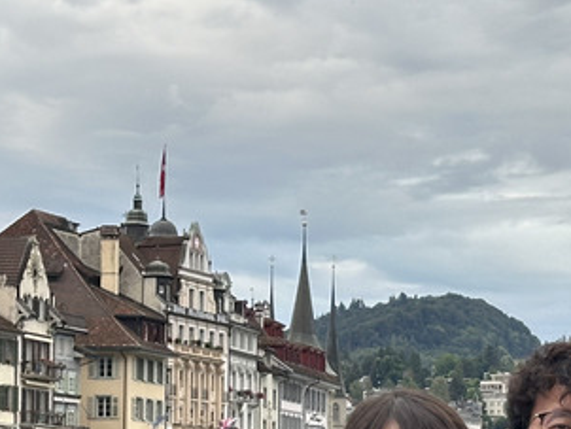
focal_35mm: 160
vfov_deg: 9.2
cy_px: 395
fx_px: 2641
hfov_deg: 12.2
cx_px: 524
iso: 50
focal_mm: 6.86
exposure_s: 1/121
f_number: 1.78
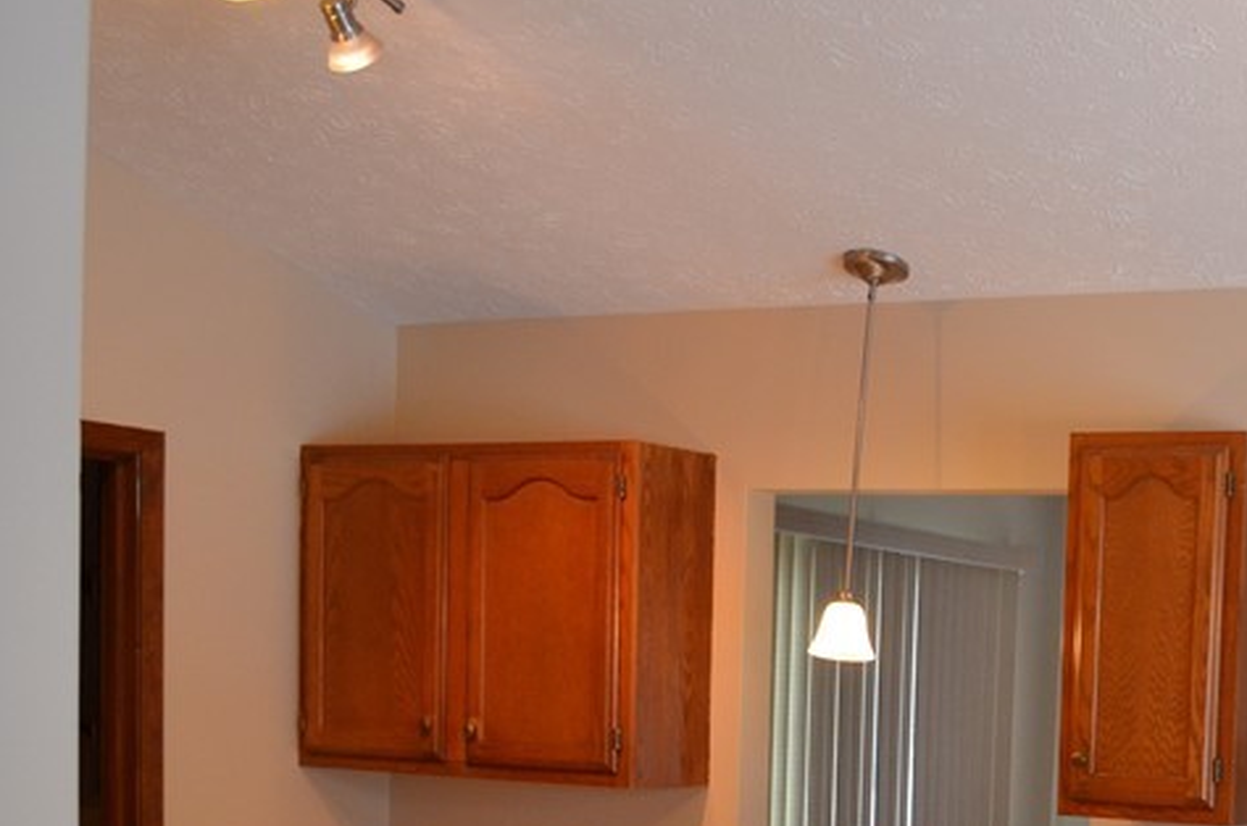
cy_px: 927
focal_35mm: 62
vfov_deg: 20.7
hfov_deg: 30.5
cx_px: 1196
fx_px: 2143
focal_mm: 18
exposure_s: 1/50
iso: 800
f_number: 3.5
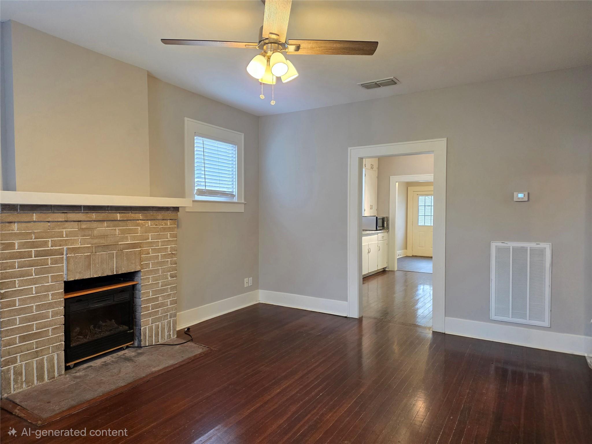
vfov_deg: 58.9
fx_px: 393
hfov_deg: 73.9
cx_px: 296
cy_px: 222
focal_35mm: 23
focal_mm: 6.25
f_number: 1.7
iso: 500
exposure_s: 1/120
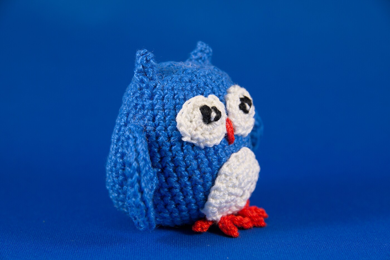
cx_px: 195
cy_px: 130
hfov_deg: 19.5
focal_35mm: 105
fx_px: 1137
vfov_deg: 13.0
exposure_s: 1/13
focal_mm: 70
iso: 200
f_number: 8
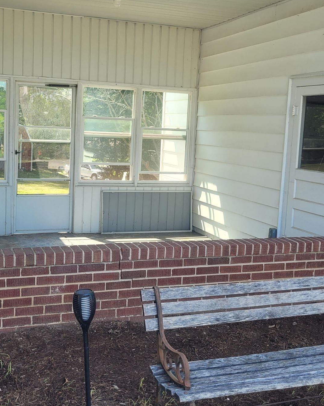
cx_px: 140
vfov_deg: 42.0
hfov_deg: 34.1
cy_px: 187
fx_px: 527
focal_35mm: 44
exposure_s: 1/267
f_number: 1.8
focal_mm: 5.4
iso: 40
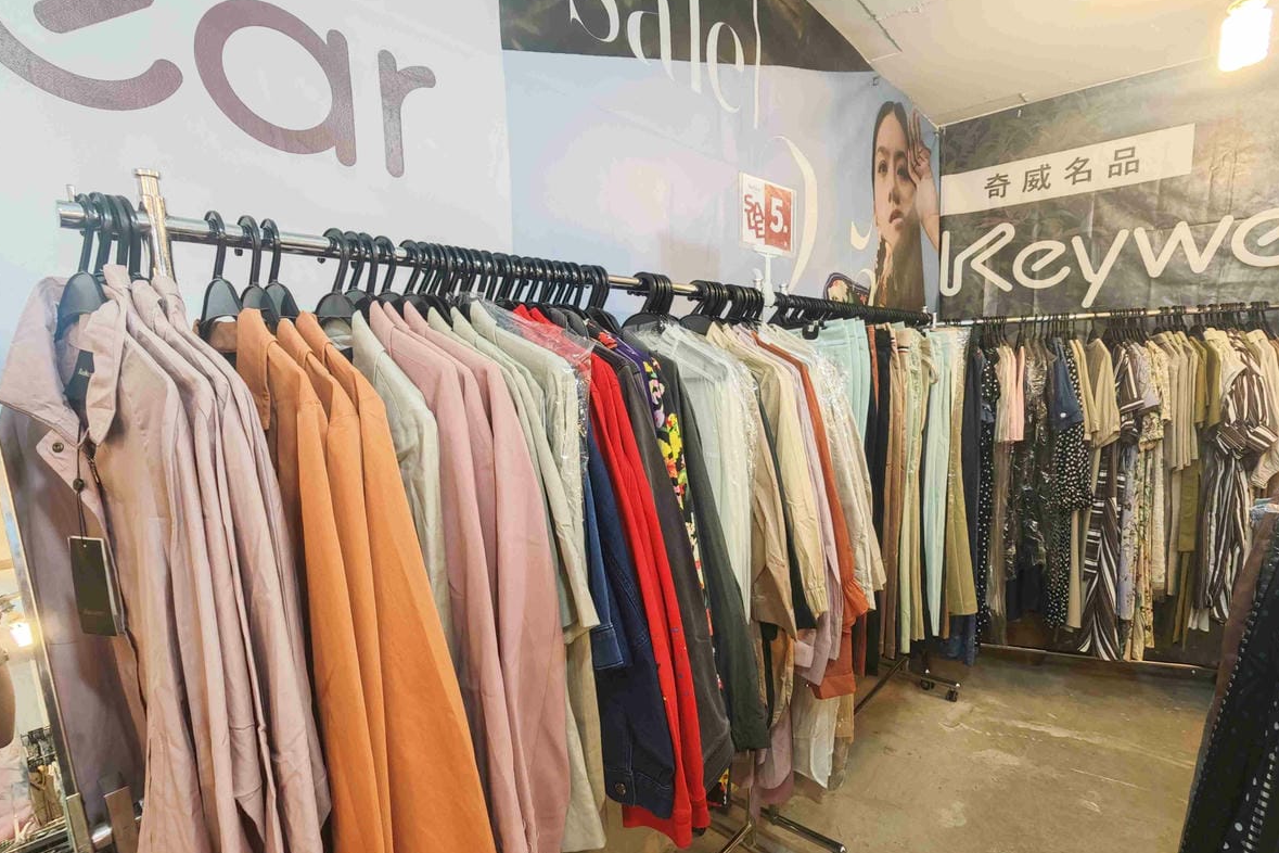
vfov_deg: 67.2
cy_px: 472
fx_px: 639
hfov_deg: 90.0
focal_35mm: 18
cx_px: 643
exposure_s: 1/60
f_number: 1.8
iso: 200
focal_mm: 2.03
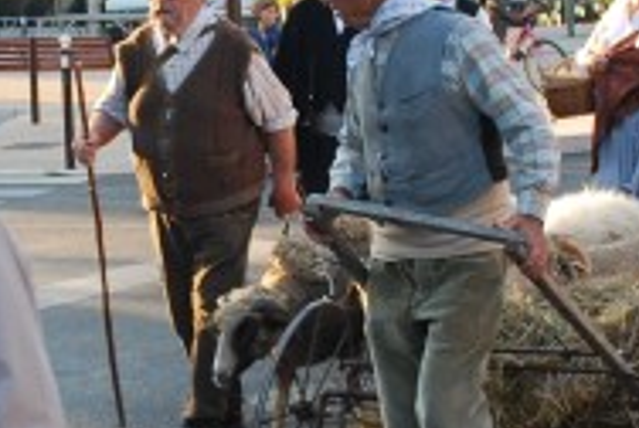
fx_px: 2044
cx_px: 143
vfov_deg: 12.0
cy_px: 161
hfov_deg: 17.6
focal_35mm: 115
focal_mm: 18
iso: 200
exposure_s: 1/100
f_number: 5
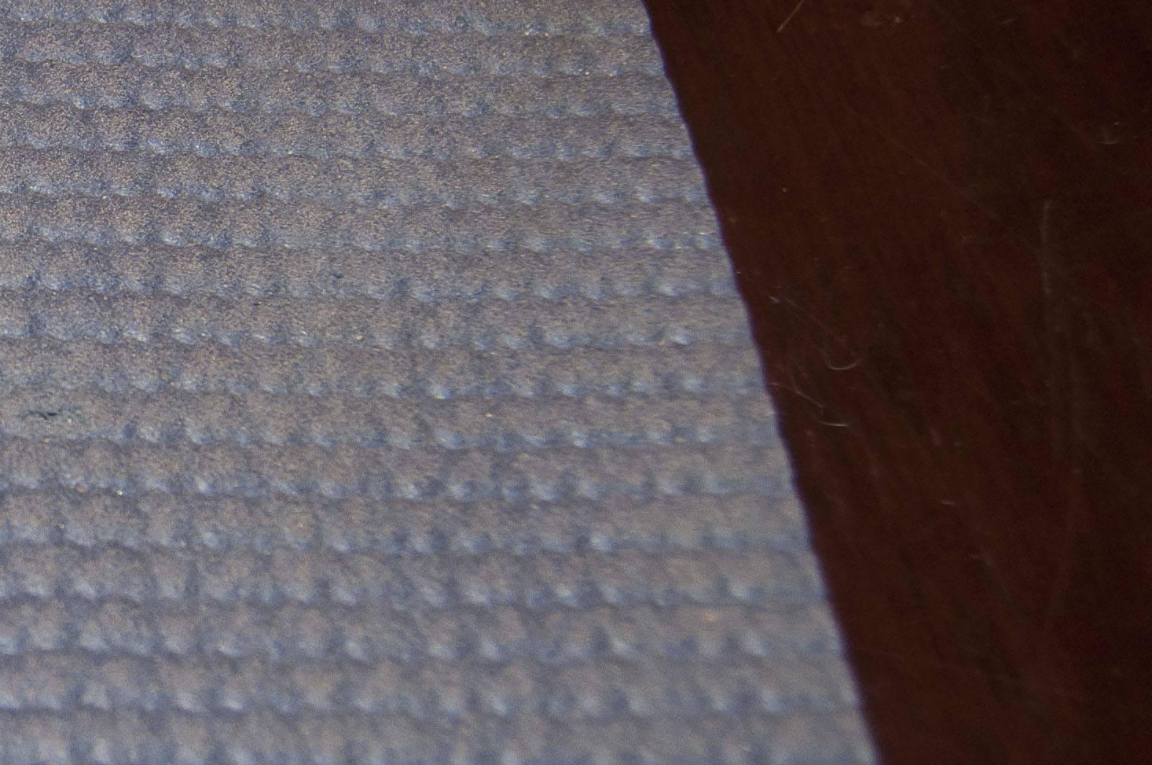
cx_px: -501
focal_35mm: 79
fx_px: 2524
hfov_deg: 22.0
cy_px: 176
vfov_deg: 17.1
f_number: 5.6
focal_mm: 18
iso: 640
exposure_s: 1/30
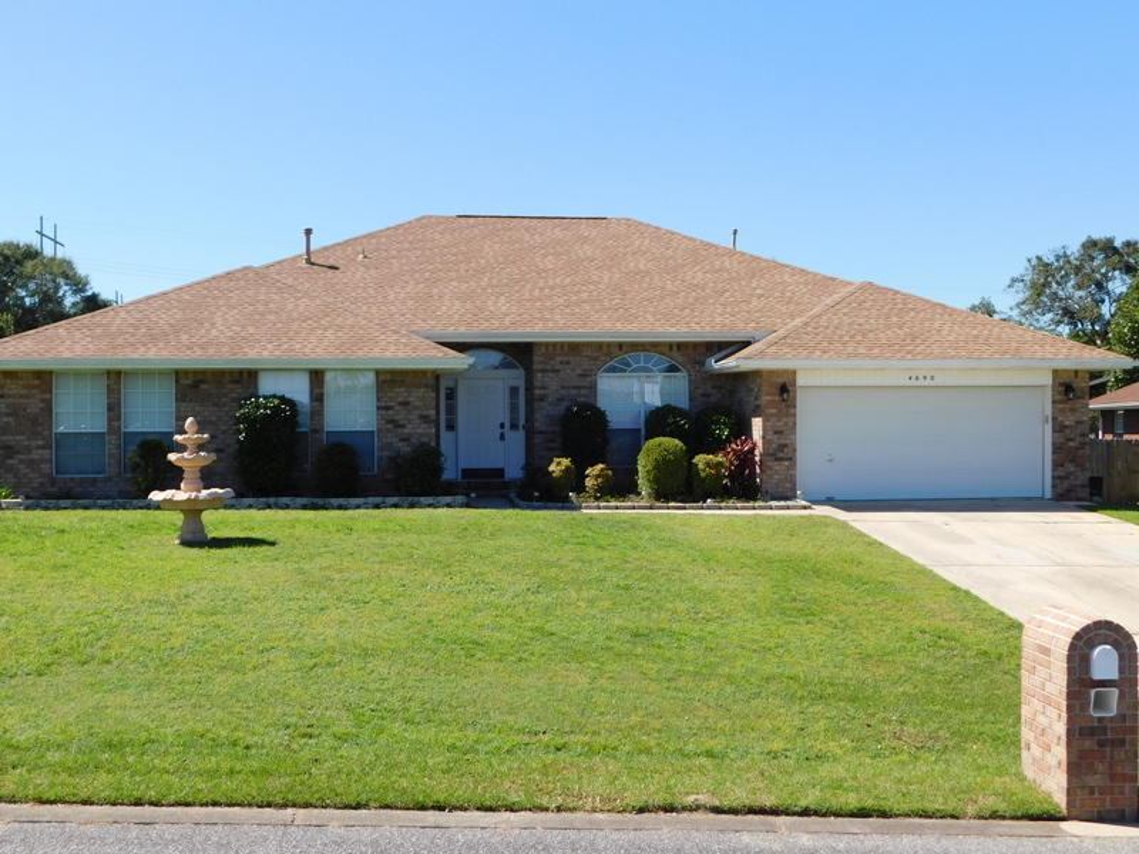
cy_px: 427
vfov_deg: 39.7
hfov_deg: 51.4
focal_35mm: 36
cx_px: 570
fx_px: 1185
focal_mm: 6.3
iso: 125
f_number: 3.5
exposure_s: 1/1000
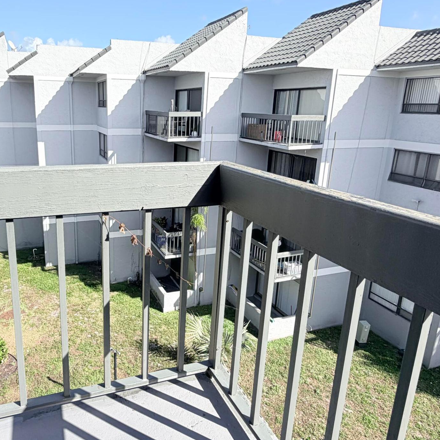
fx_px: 374
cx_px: 156
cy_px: 200
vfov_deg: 60.8
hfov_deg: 59.9
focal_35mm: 26
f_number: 2.2
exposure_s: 1/770
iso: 20
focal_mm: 2.22
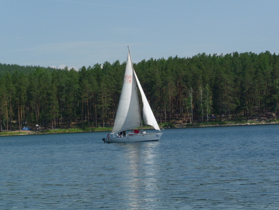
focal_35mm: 119
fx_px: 960
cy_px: 105
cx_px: 140
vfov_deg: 12.5
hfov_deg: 16.5
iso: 100
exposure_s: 1/800
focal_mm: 20.3
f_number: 4.7
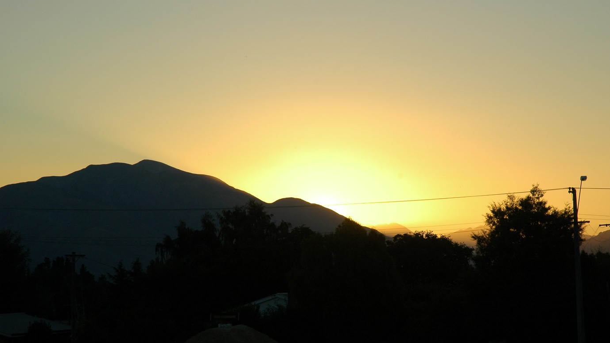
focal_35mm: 120
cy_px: 179
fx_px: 1941
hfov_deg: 17.9
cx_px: 333
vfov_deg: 10.1
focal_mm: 70
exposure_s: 1/250
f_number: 10
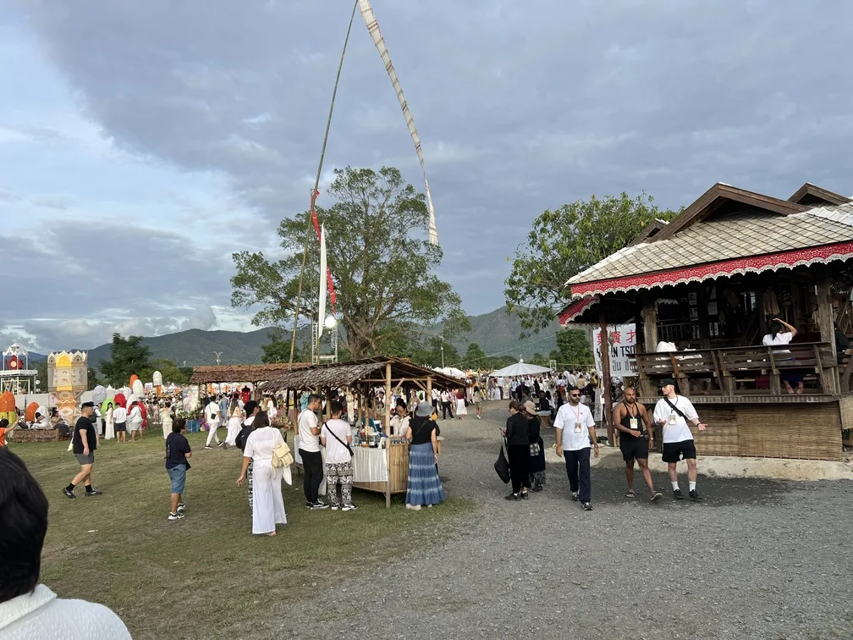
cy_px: 320
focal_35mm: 26
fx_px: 641
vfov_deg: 53.1
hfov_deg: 67.3
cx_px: 426
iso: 50
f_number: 1.5
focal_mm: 5.7
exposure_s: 1/1280
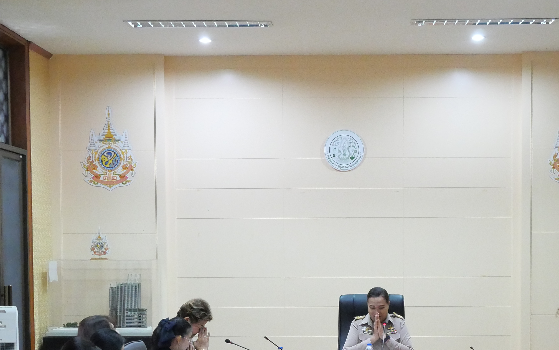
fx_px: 1173
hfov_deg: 26.7
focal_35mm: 77
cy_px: 341
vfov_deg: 16.6
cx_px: 353
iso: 3200
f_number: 6.3
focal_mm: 20
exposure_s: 1/30
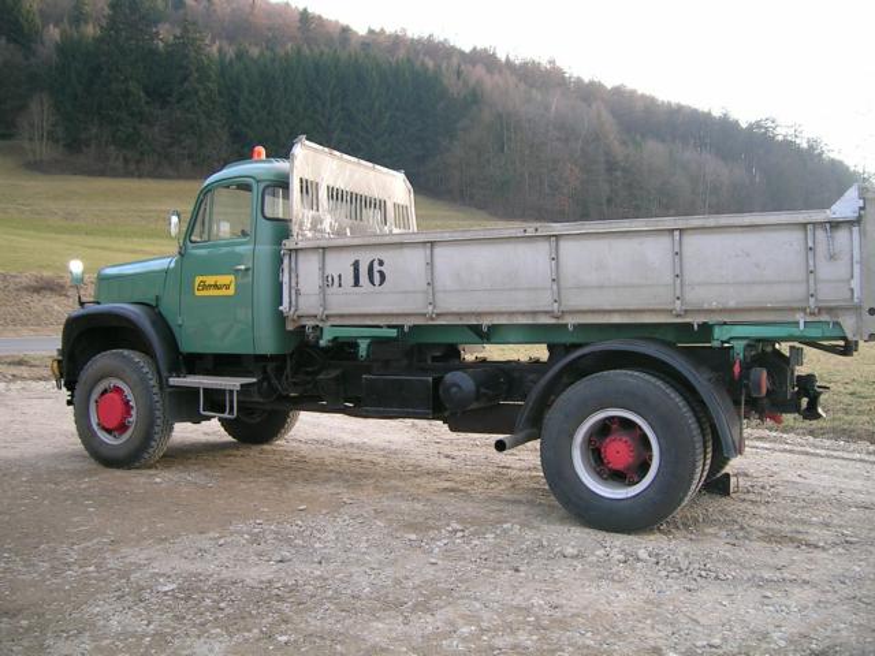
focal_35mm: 35
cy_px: 328
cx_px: 438
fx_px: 885
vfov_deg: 40.7
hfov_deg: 52.6
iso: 50
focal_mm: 5.4
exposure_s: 1/80.2
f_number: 2.8
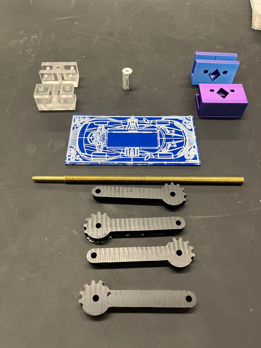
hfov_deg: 53.1
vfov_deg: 67.3
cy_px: 174
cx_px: 130
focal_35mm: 26
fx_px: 261
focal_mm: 5.1
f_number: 1.6
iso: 125
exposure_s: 1/60
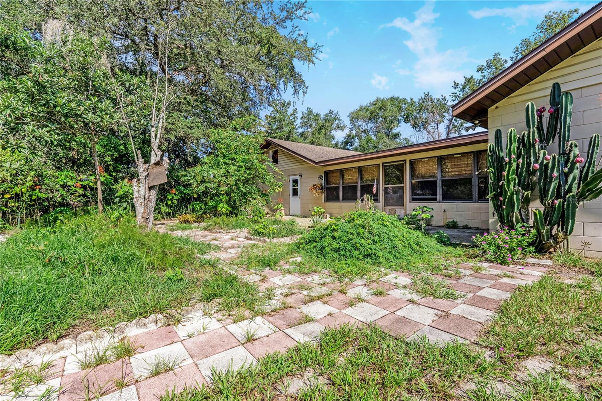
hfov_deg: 95.0
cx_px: 301
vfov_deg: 72.0
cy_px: 200
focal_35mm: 16
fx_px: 276
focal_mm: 11
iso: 250
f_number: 9
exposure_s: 1/4000
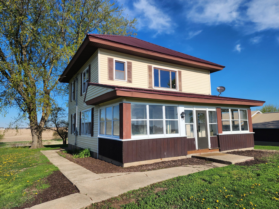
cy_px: 104
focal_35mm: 23
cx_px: 140
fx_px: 185
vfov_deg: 58.9
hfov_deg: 73.9
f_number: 1.8
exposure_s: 1/1563
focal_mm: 6.4
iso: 12
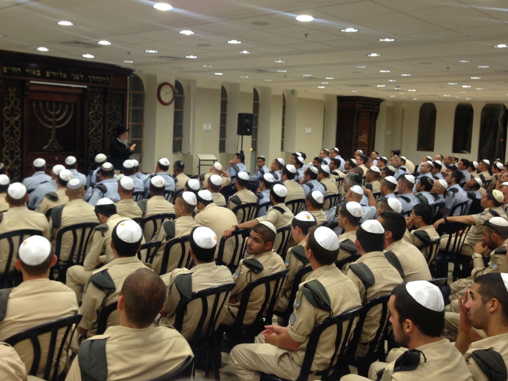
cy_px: 160
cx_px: 214
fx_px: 572
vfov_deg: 36.7
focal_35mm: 39
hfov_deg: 47.7
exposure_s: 1/20
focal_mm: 4.12
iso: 64
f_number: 2.4
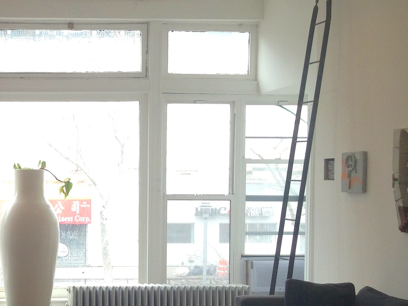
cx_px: -32
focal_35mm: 77
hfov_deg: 23.8
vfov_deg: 19.1
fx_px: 907
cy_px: 204
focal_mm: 4.12
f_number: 2.4
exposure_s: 1/60
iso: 50
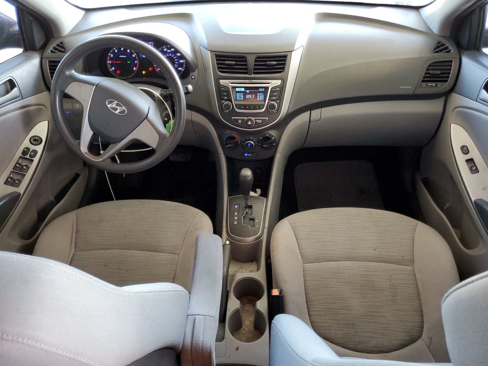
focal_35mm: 26
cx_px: 244
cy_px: 183
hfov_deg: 67.3
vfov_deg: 53.1
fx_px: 367
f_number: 1.5
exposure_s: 1/60.2
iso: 142
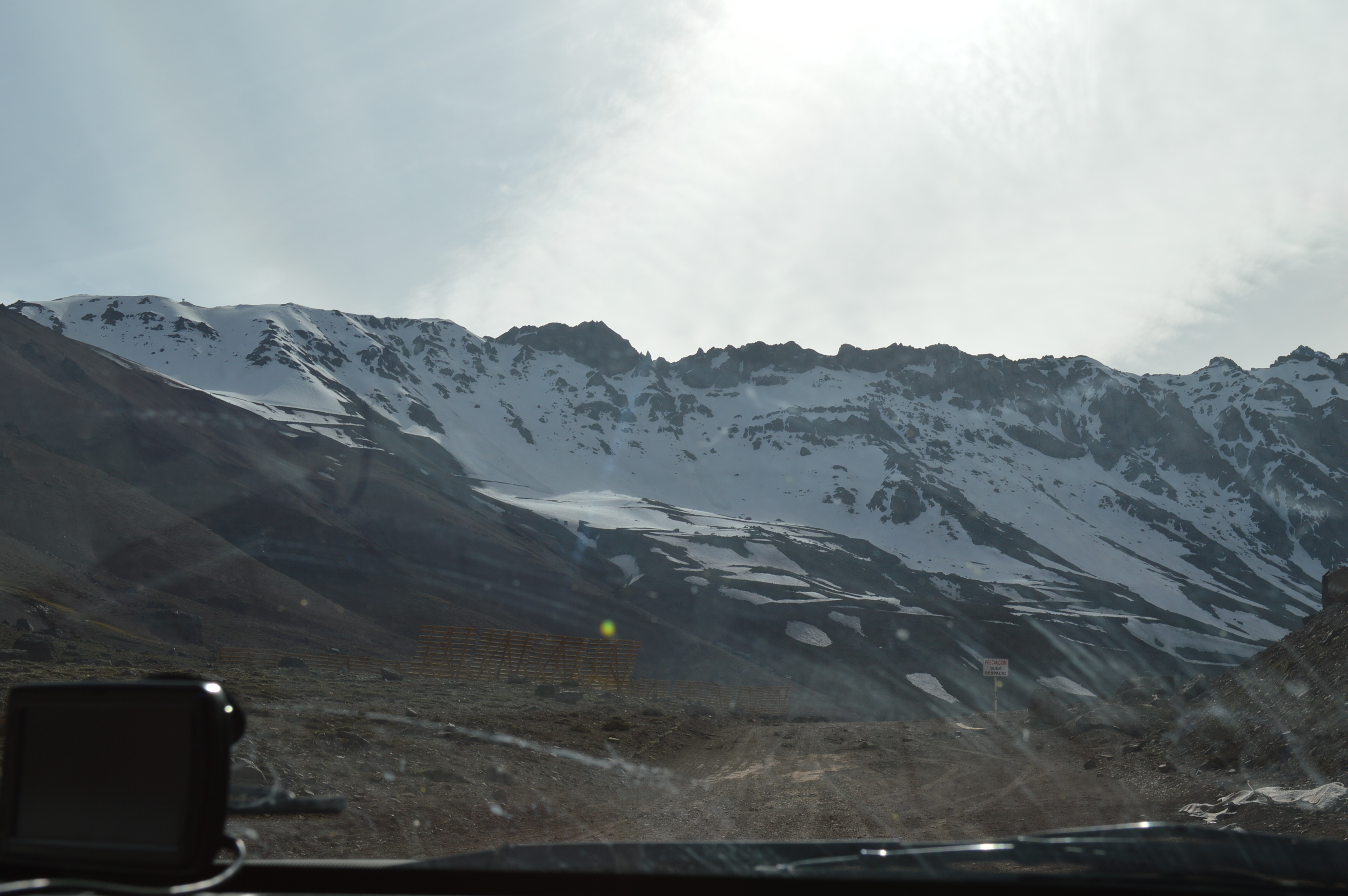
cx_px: 674
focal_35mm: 51
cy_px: 448
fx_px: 1908
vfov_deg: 26.4
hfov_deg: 38.9
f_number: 10
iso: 100
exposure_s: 1/400
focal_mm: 34
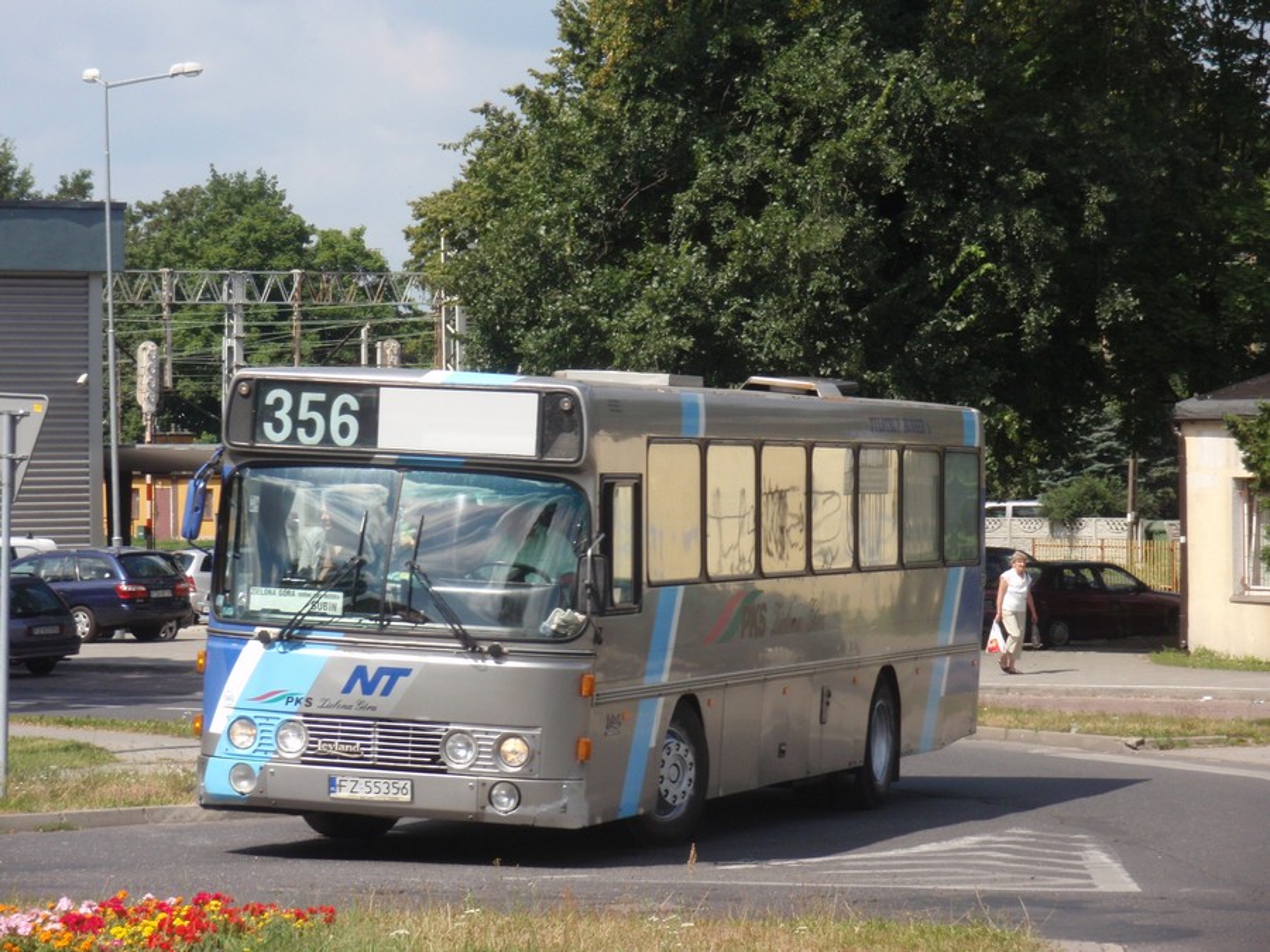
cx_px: 635
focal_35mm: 146
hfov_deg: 13.5
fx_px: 5356
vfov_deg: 10.2
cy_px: 476
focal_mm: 26.2
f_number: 5.6
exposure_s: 1/500
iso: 160
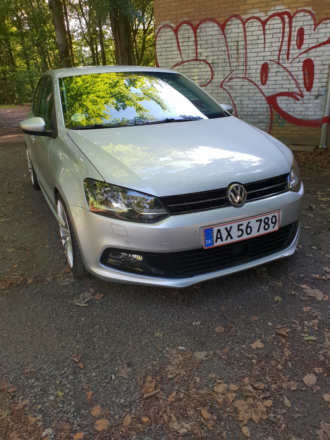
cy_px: 220
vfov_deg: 67.3
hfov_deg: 53.1
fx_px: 330
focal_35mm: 26
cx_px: 165
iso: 64
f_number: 2.4
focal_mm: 4.3
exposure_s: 1/60
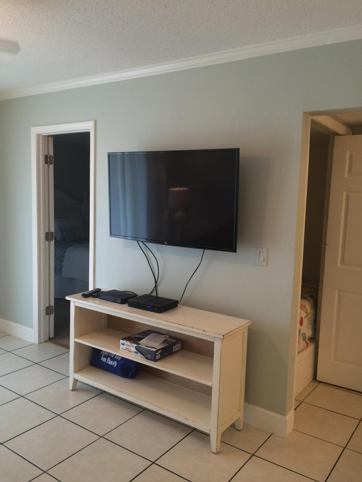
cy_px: 241
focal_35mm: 29
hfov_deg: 48.2
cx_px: 181
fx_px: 404
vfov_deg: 61.7
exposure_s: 1/30
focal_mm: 4.15
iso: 80
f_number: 2.2
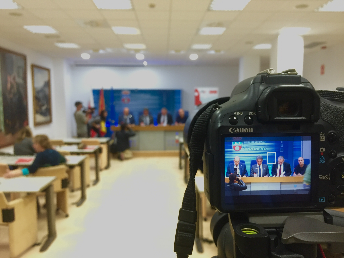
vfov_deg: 48.2
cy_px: 129
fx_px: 288
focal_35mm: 29
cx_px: 172
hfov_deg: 61.7
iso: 160
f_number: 2.2
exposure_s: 1/33
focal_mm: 4.15
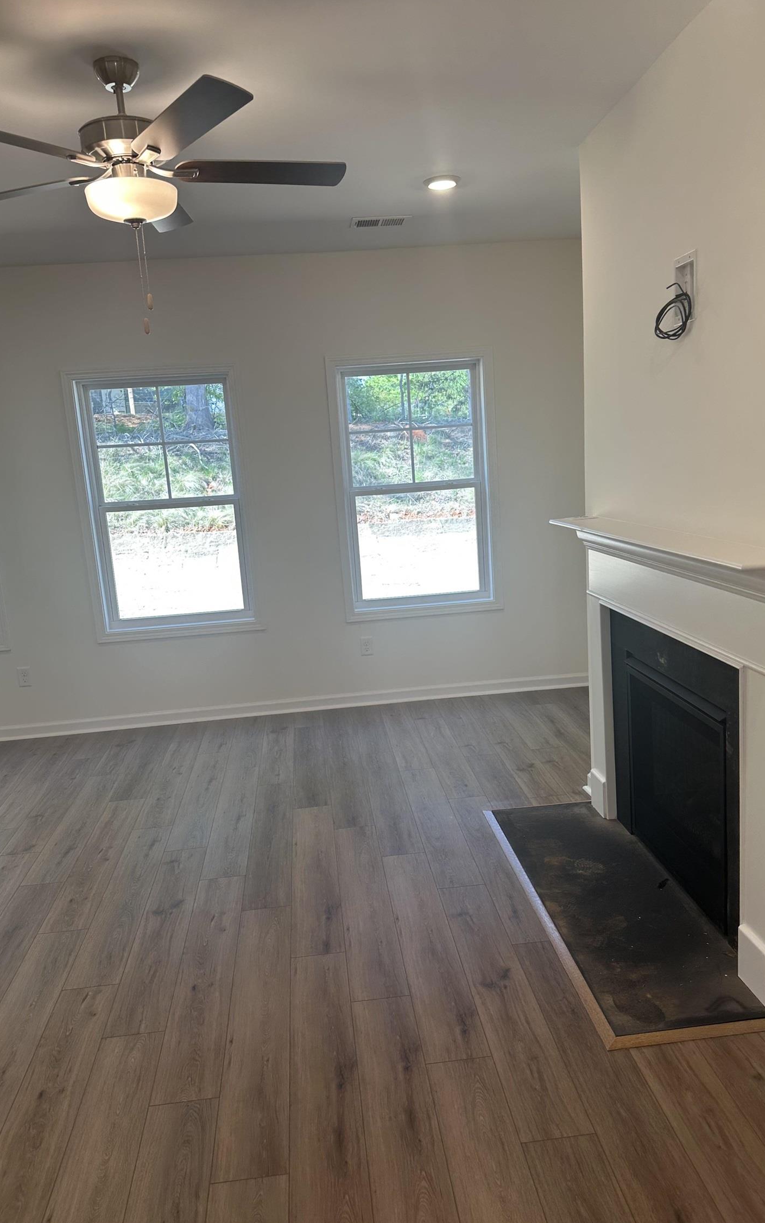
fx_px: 867
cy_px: 605
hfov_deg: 47.6
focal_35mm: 26
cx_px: 388
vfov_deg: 70.4
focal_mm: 6.86
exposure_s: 1/120
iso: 80
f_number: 1.78
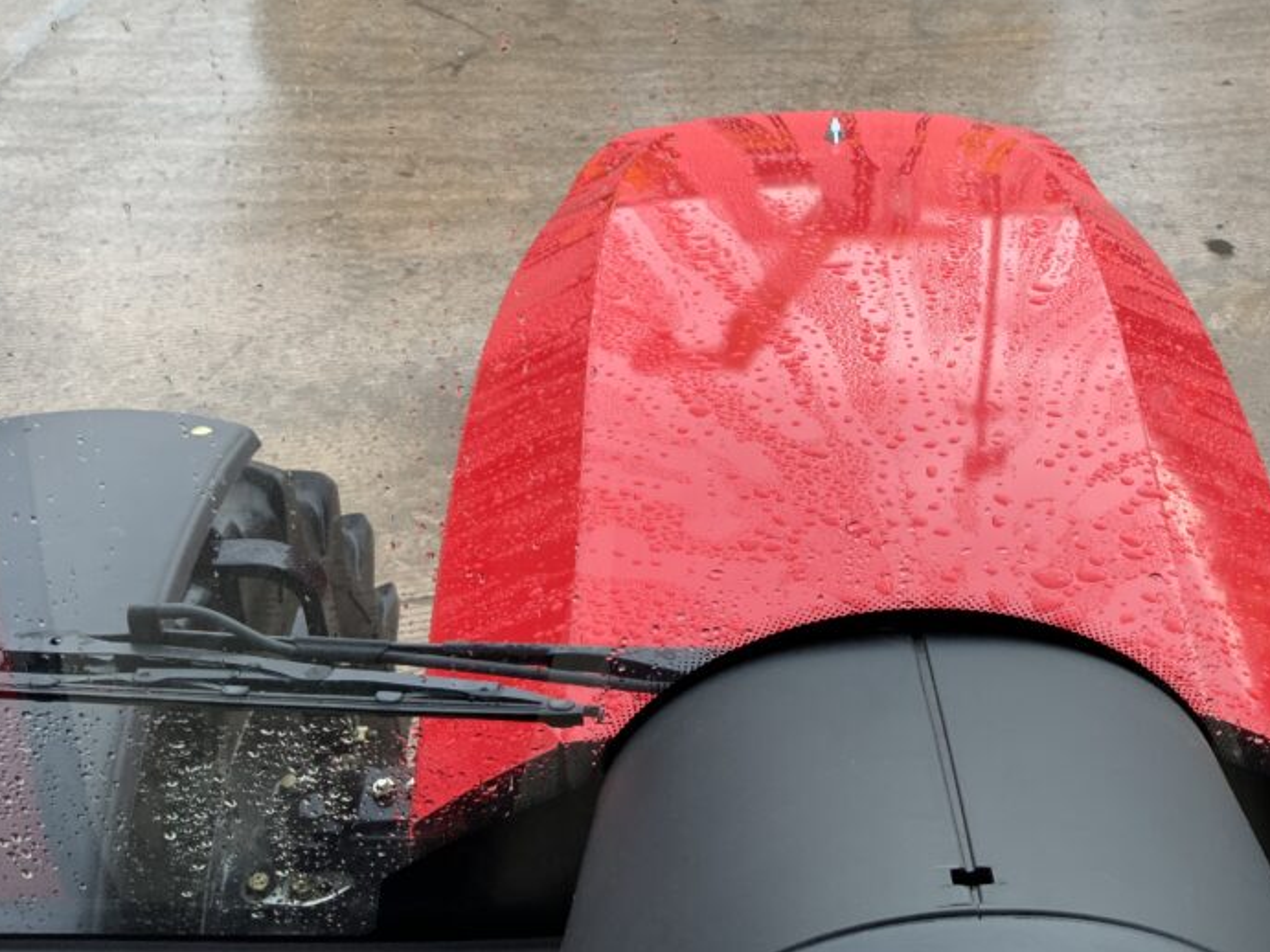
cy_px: 338
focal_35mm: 43
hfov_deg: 42.9
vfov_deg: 33.4
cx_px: 899
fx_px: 1577
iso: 16
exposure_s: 1/129
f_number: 1.8
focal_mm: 3
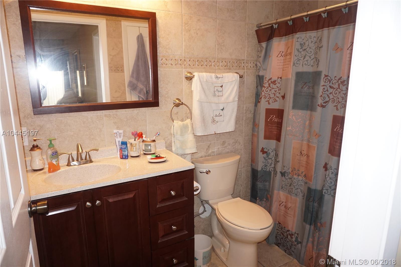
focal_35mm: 24
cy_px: 134
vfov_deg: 53.1
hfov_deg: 73.8
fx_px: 267
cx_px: 200
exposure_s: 1/60
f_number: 3.5
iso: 640
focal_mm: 16
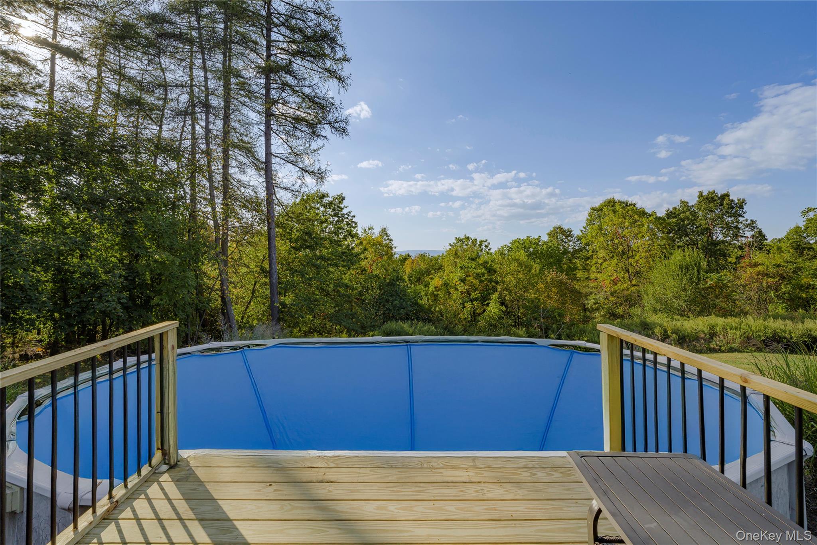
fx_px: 318
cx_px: 408
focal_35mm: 14
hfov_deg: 104.3
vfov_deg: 81.2
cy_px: 272
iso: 250
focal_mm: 14
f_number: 9
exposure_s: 1/400
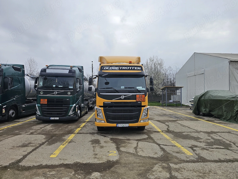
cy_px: 87
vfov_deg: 56.8
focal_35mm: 24
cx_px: 122
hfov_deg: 71.6
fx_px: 165
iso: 20
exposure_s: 1/1067
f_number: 1.7
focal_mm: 6.3
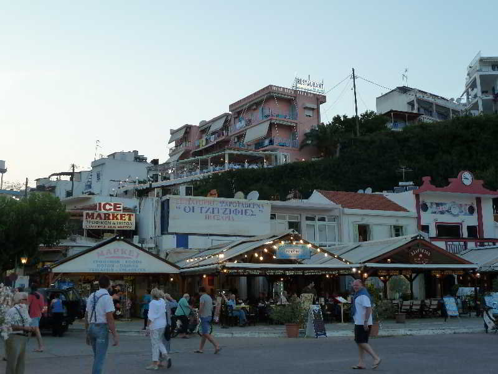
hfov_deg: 44.8
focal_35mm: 42
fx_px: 604
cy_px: 187
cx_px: 249
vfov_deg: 34.3
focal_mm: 6.9
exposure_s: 1/60
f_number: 3.7
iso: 125
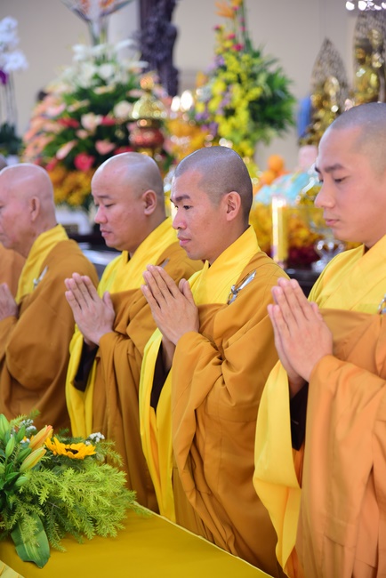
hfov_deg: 14.0
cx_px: 193
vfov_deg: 20.8
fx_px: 1574
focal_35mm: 98
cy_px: 289
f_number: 4
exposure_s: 1/40
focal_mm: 98
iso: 1000
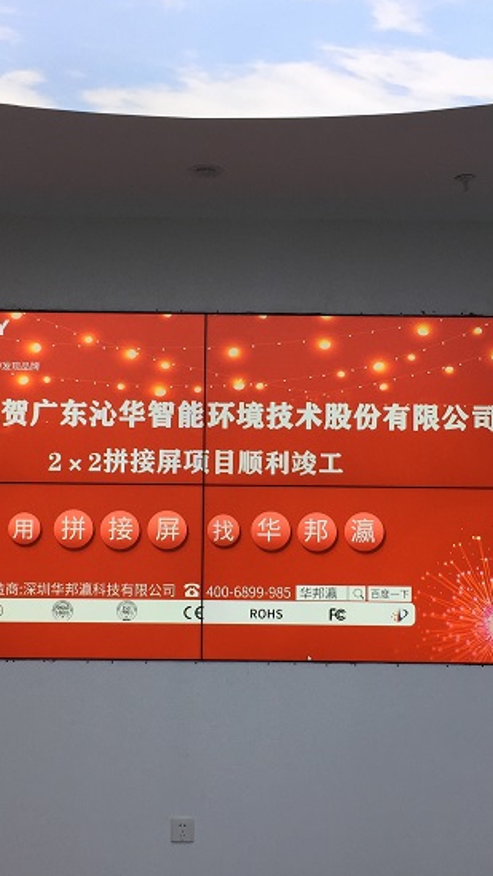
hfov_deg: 26.0
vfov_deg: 44.6
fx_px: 1069
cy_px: 460
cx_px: 230
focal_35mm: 46
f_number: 2.2
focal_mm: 4.15
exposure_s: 1/100
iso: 32
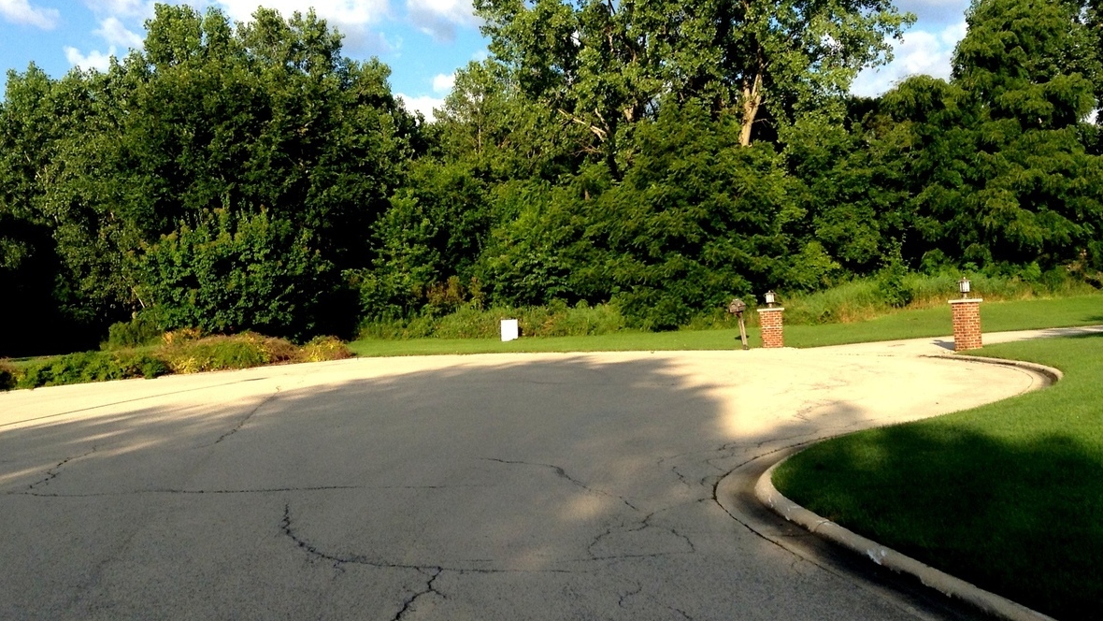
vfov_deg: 27.1
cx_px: 482
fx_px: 1287
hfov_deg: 46.3
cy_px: 272
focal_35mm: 44
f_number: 2.4
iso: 32
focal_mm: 3.3
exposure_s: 1/706
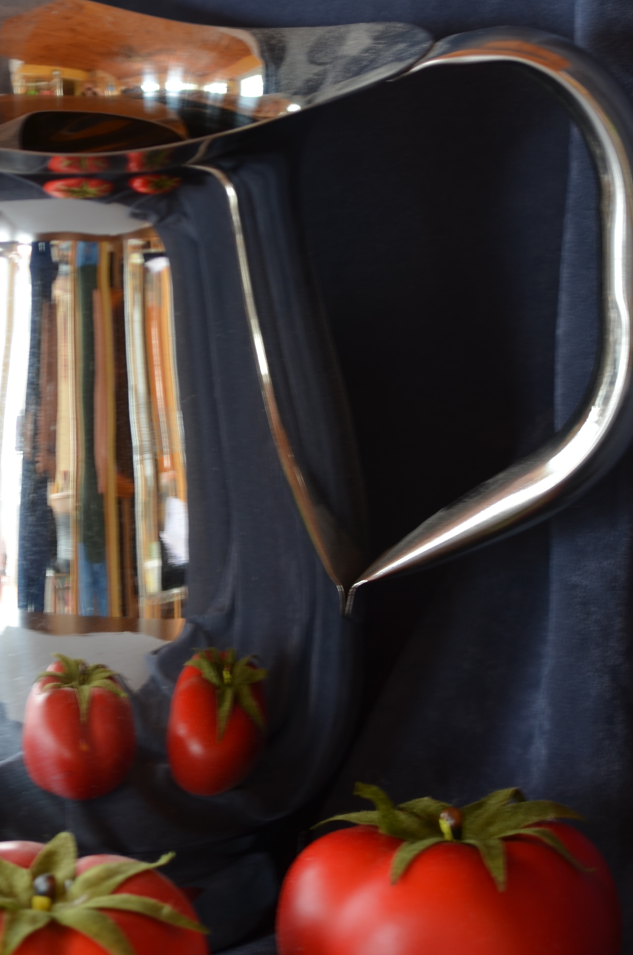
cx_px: 246
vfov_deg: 10.2
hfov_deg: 6.7
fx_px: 5374
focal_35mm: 203
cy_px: 445
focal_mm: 75
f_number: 5.6
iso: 100
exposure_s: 1/4
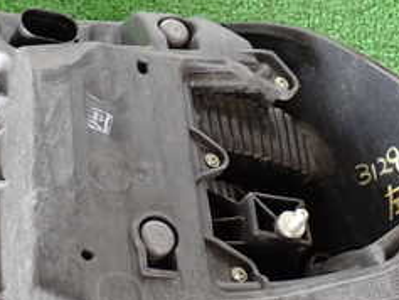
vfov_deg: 16.2
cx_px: 133
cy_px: 217
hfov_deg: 21.4
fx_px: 1049
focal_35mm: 91
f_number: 2.5
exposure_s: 1/40
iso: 200
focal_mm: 6.37
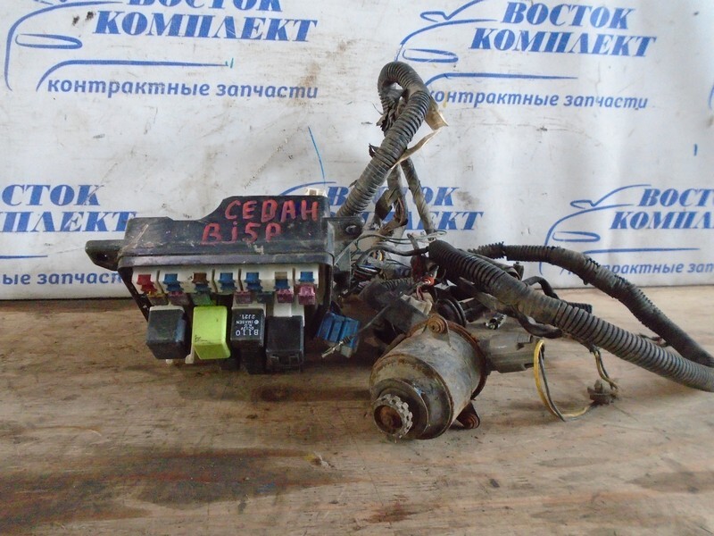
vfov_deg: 53.1
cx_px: 357
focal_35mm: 26
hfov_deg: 67.3
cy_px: 268
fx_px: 536
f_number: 3.2
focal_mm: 4.6
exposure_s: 1/50
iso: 800
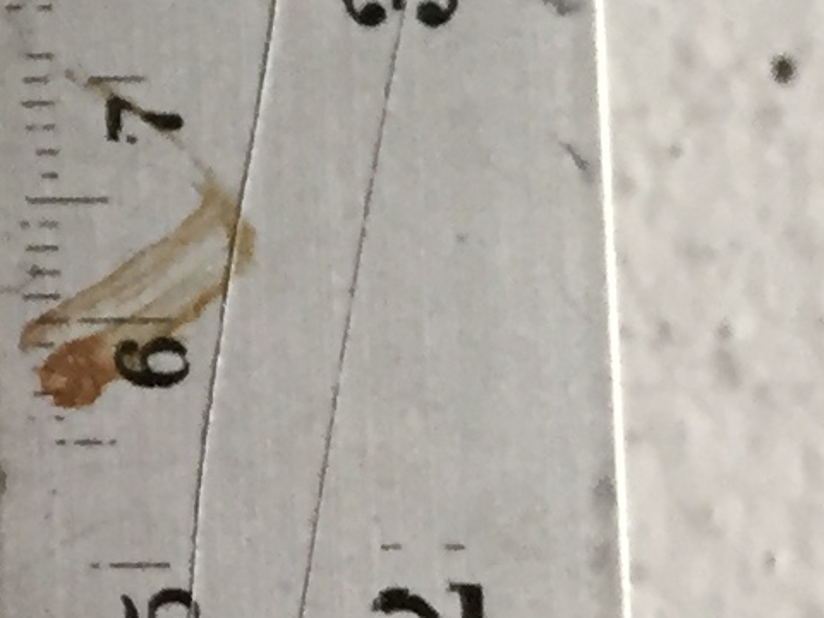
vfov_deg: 7.5
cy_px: 517
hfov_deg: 8.9
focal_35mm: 197
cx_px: -1241
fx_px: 4689
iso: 160
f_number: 2.2
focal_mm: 4.15
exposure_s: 1/33
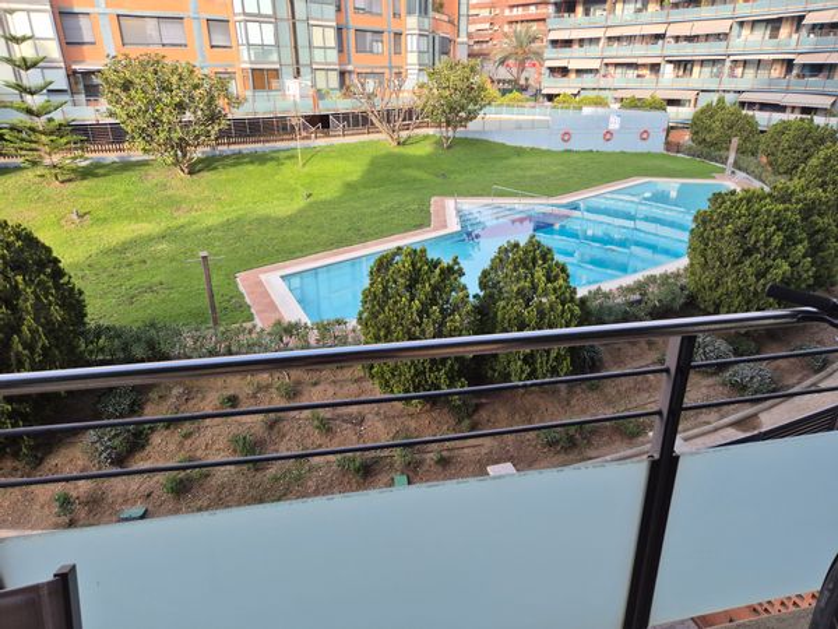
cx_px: 419
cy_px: 314
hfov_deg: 73.9
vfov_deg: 58.9
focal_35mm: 23
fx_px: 557
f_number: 1.8
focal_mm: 5.4
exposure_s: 1/305
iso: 25
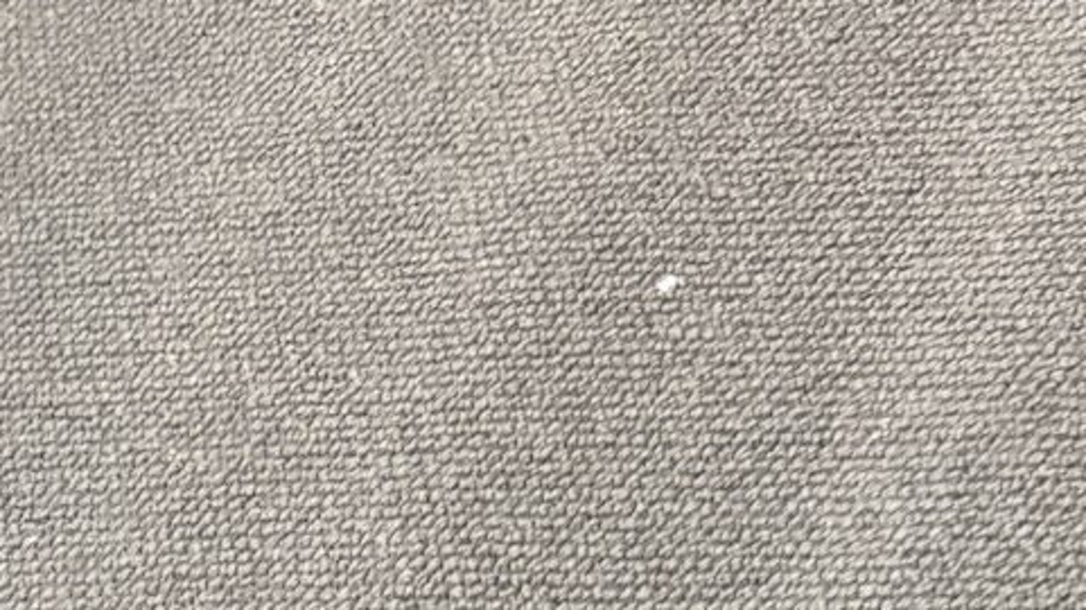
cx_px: 1254
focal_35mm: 101
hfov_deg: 20.0
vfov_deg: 9.2
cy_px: 1918
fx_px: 2907
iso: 250
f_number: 1.6
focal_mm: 5.96
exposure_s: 1/50
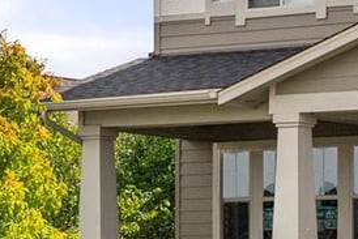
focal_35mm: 207
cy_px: -1
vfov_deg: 6.6
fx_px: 2058
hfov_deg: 9.8
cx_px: 419
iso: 640
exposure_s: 1/3200
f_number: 6.3
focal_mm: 47.2
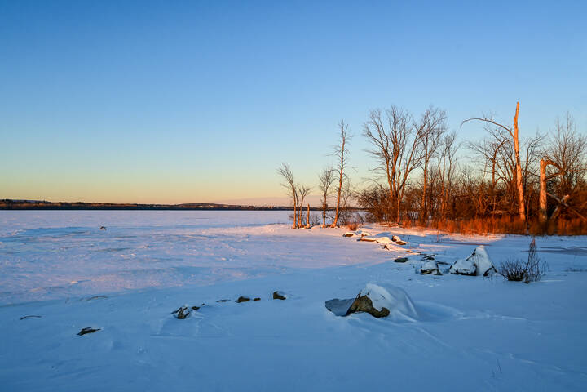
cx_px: 294
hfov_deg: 73.7
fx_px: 391
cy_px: 196
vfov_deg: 53.1
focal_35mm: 24
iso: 125
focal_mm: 16
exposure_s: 1/40
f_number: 11
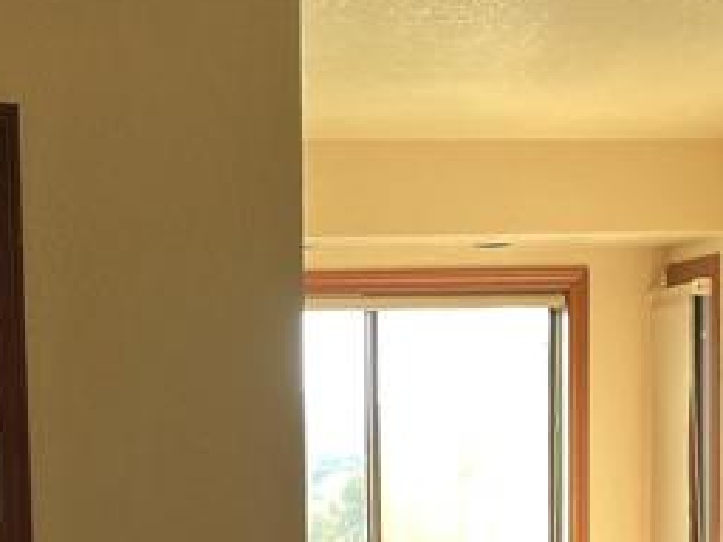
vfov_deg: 13.8
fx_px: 2172
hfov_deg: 18.6
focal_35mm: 104
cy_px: 658
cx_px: 96
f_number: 1.6
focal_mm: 5.1
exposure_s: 1/122
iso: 80
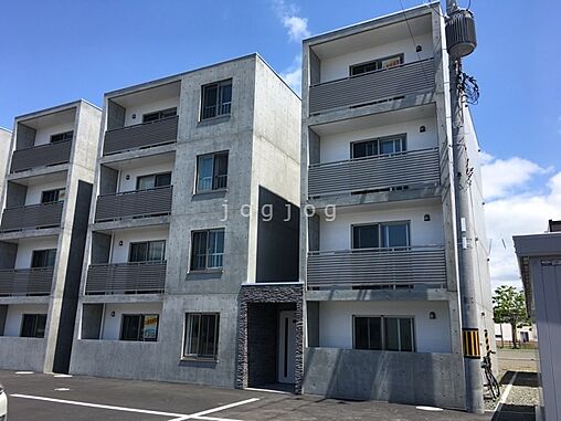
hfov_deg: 61.7
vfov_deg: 48.2
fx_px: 470
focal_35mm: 29
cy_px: 210
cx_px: 280
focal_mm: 4.15
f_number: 2.2
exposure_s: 1/1304
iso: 25
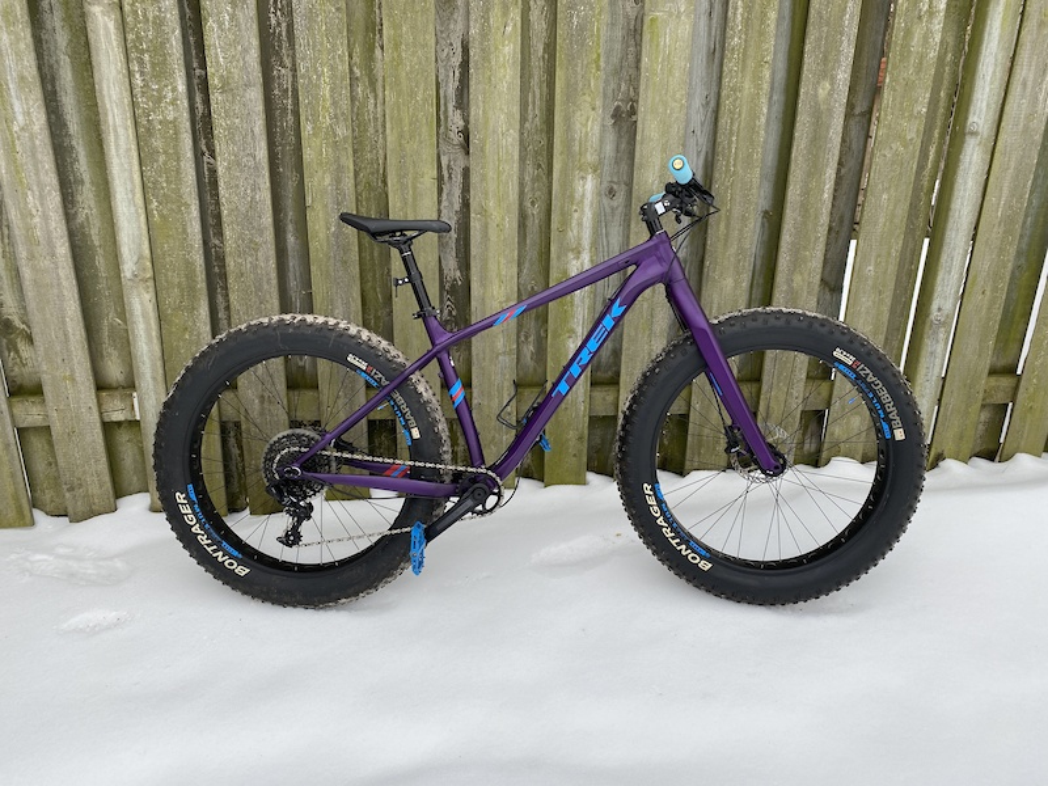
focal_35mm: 26
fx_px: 787
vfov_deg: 53.1
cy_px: 393
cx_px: 524
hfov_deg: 67.3
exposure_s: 1/121
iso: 32
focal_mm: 4.25
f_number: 1.8
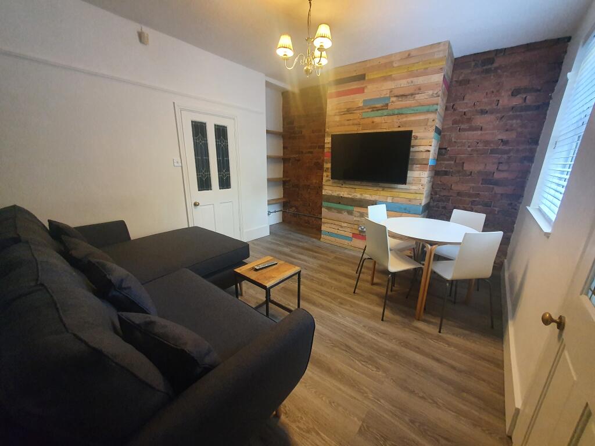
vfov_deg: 89.9
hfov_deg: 106.2
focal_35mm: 13
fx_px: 223
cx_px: 298
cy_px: 223
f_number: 2.2
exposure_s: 1/33
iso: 500
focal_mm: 1.8
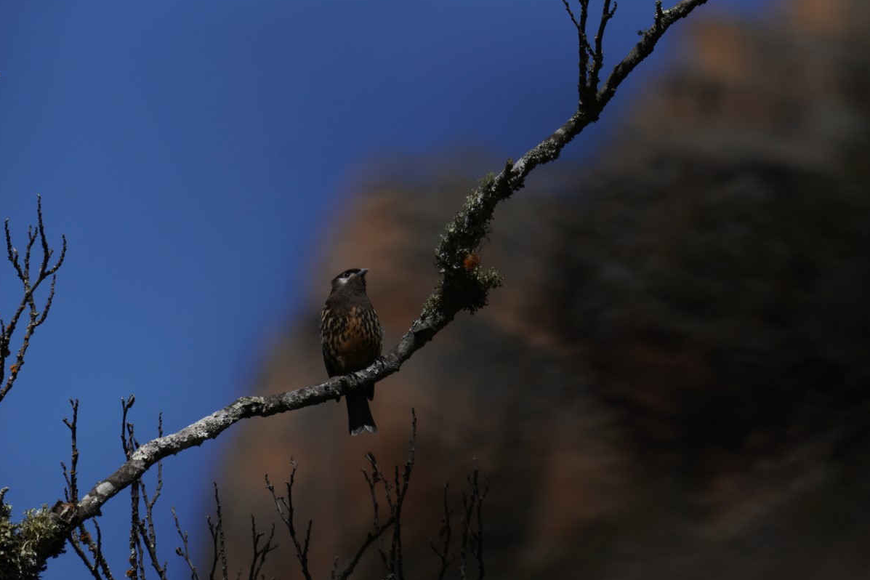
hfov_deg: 2.0
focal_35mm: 1015
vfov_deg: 1.4
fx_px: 24527
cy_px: 300
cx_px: 352
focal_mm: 500
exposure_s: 1/800
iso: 100
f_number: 8
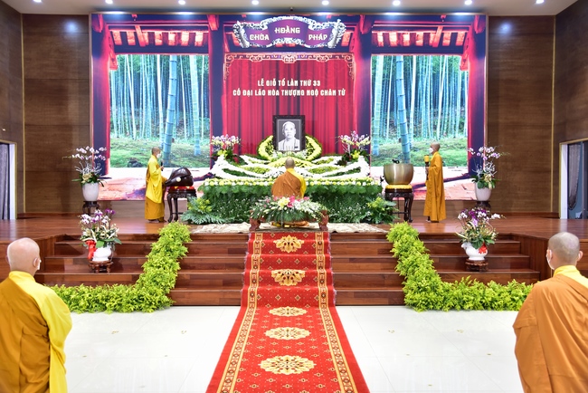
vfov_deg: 41.2
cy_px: 196
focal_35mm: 32
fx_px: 523
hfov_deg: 58.7
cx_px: 294
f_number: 4
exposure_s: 1/60
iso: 1250
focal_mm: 32
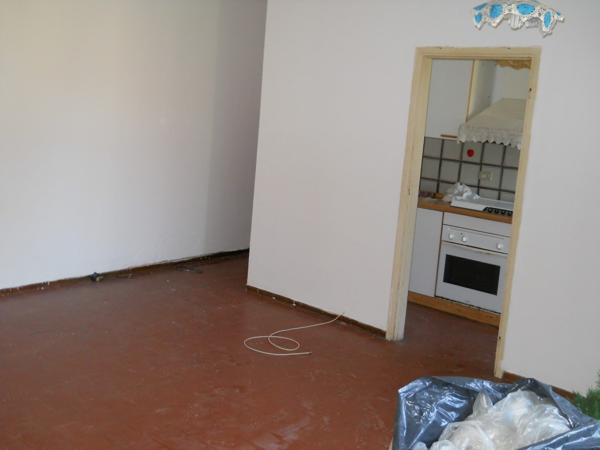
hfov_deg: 45.8
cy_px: 225
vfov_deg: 35.1
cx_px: 300
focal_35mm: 41
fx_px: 711
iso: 250
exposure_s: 1/30
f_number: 3.1
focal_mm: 6.72
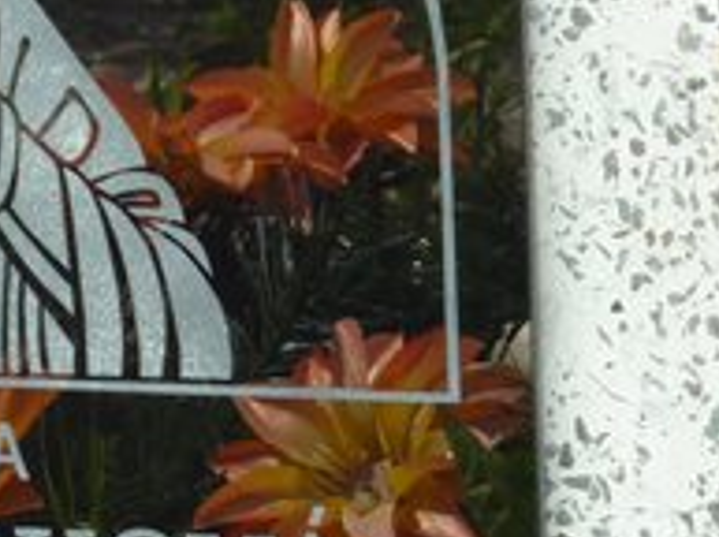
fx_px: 9557
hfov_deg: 4.3
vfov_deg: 3.2
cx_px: -45
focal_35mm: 461
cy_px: 67
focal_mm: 18.2
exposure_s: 1/80
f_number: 4.4
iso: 80
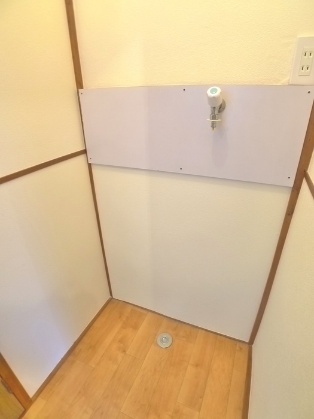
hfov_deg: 56.8
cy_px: 210
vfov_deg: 71.6
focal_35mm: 24
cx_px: 157
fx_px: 290
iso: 400
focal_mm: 5.1
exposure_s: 1/13
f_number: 2
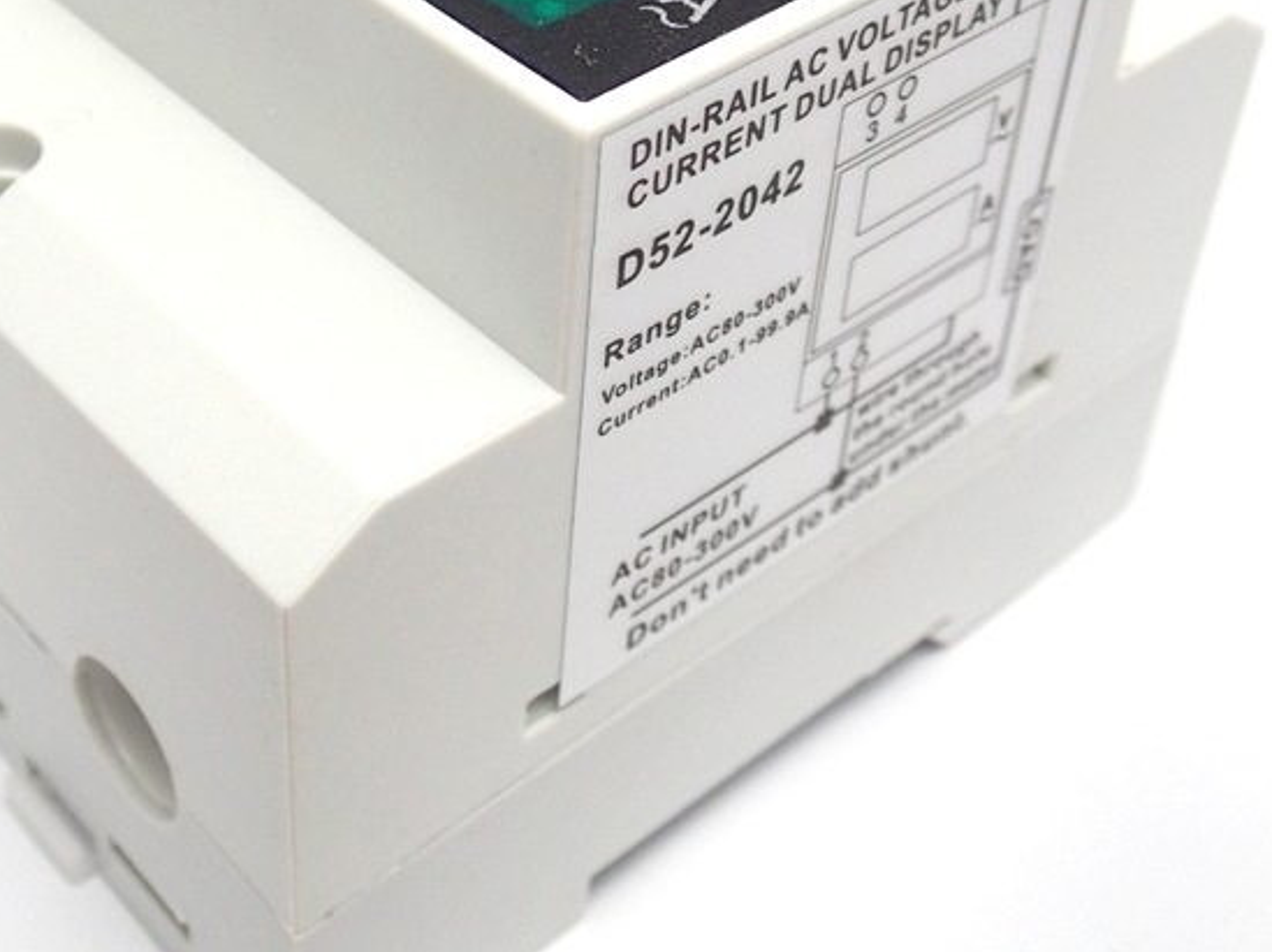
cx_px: 445
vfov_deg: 25.9
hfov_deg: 34.1
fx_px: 2056
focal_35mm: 56
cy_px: 290
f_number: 3.2
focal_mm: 5.5
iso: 200
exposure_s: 1/40
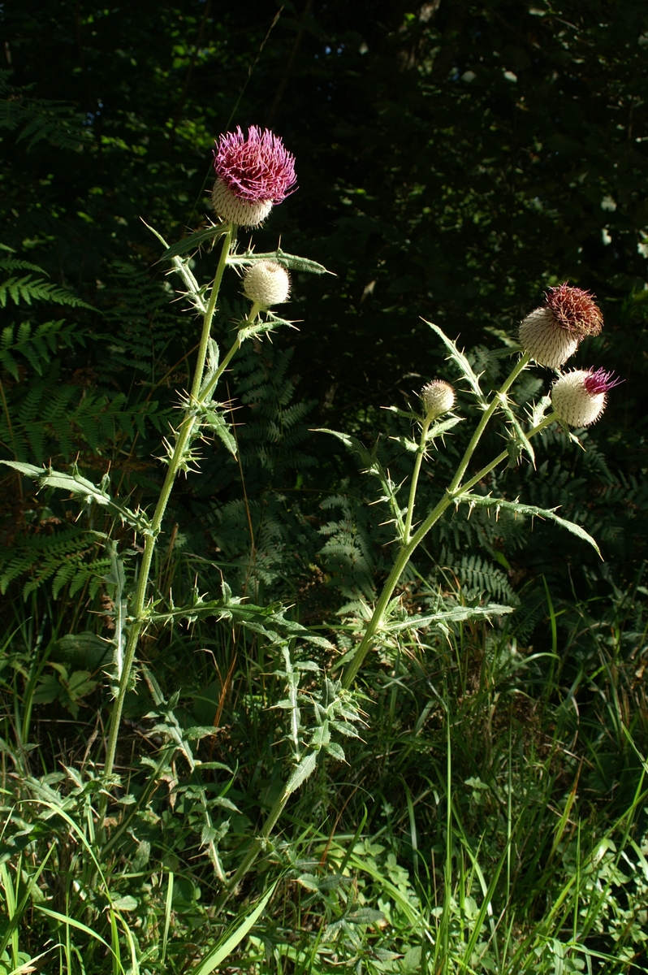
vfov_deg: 46.4
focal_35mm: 42
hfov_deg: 31.8
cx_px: 324
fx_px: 1136
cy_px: 488
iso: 100
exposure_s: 1/60
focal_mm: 28
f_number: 11
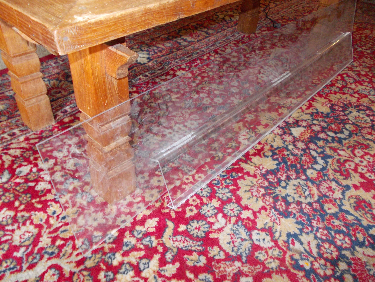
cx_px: 188
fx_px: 303
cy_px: 141
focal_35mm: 28
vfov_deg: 49.7
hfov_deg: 63.4
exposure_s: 1/25
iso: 200
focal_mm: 4
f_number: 2.7
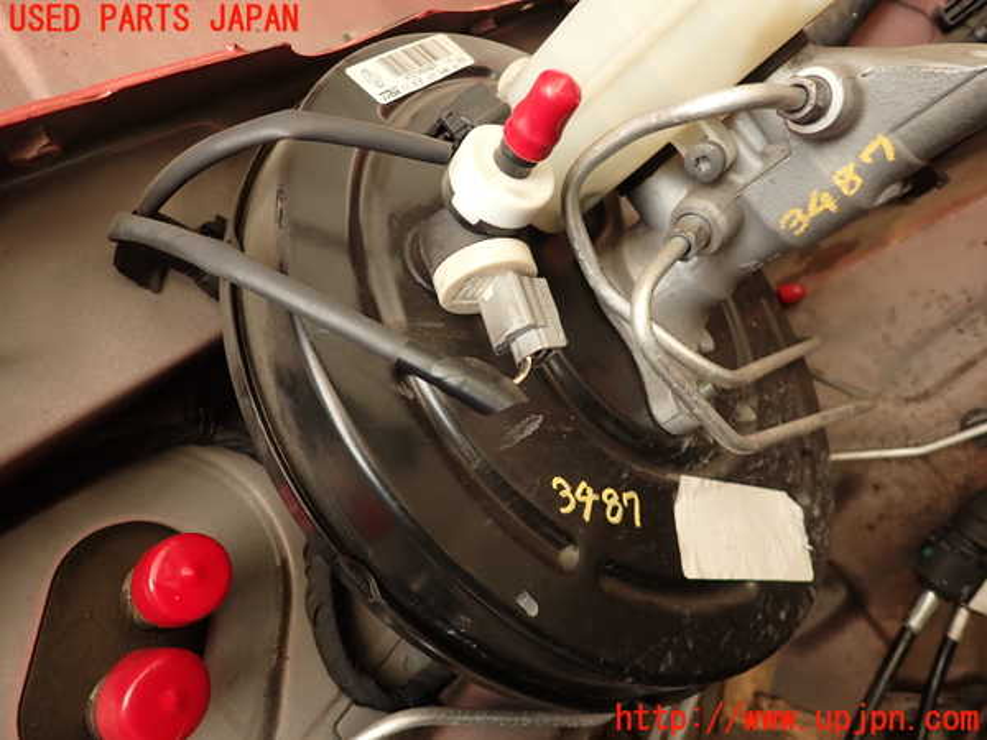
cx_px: 494
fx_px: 713
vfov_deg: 54.9
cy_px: 370
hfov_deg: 69.4
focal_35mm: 25
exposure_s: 1/60
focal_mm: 4.5
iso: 200
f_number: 2
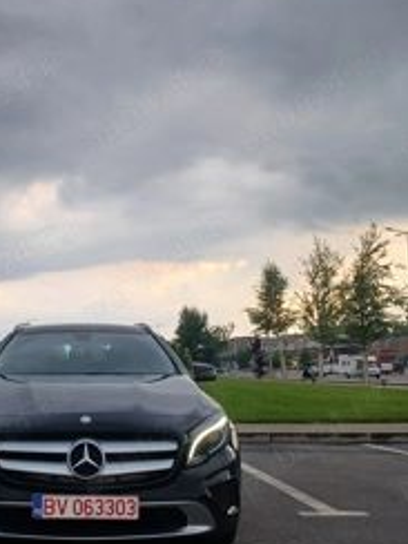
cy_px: 308
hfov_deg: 34.0
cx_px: 76
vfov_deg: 45.7
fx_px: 644
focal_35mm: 41
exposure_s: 1/49
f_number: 1.8
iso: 80
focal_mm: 4.6
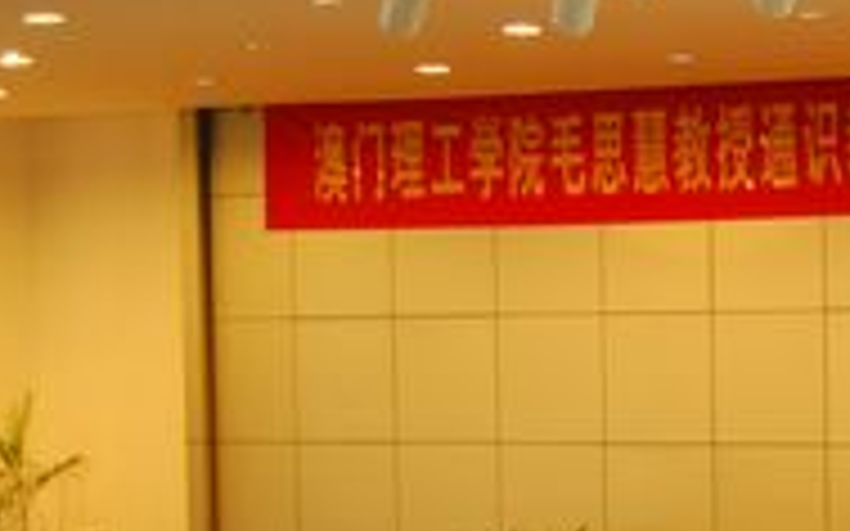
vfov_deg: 9.5
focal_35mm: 136
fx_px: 3150
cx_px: 846
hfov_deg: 15.1
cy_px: 583
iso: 1600
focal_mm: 42
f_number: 5.3
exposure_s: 1/20
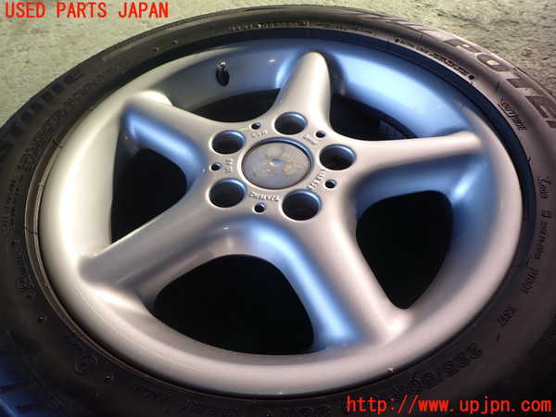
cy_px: 208
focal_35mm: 25
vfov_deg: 54.9
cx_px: 278
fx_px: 402
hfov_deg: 69.4
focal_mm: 4.5
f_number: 2.8
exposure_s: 1/100
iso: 100
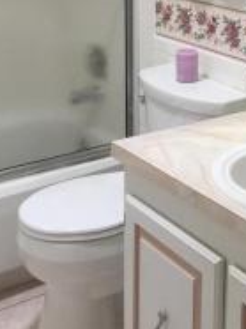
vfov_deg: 24.8
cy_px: -4
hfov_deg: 19.4
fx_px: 712
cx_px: 193
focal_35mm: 75
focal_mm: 4.15
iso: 100
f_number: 2.2
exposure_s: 1/15
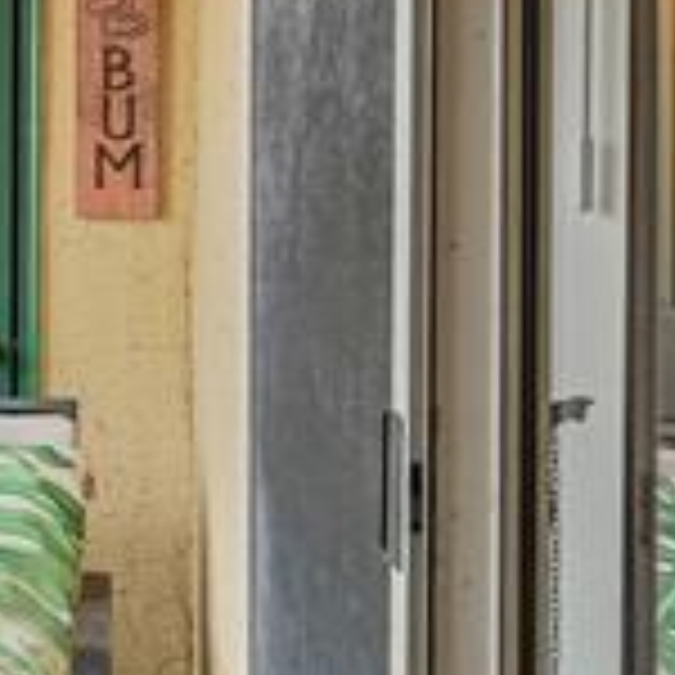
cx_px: -450
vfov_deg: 25.2
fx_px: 1500
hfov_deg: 20.2
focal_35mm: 68
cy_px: 200
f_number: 6.3
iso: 80
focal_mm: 15
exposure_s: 1/5
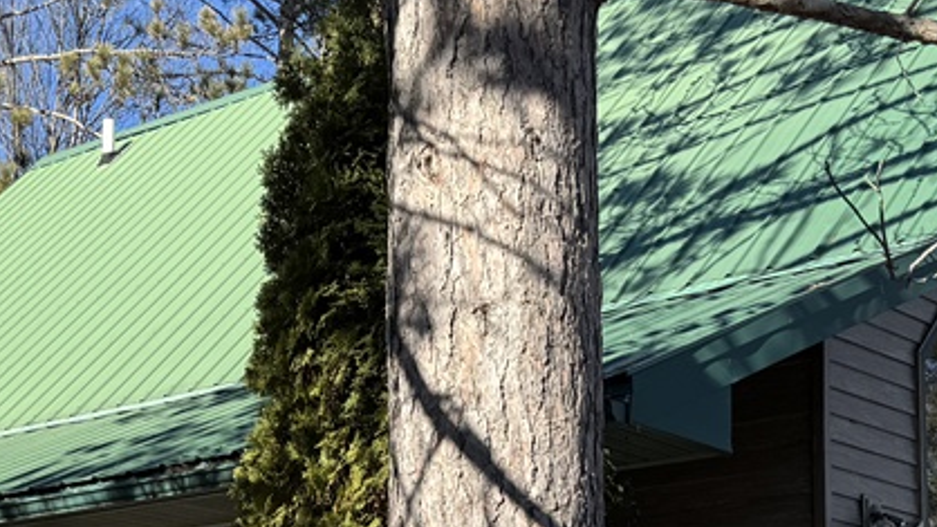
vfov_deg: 14.7
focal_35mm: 80
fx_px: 1987
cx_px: 383
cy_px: 585
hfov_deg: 26.5
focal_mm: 6.76
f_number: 1.78
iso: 80
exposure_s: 1/1818
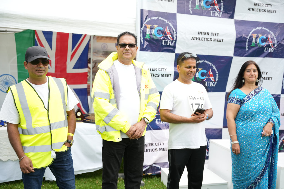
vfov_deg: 31.3
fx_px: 338
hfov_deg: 45.6
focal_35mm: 43
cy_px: 94
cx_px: 142
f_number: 2.8
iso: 400
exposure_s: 1/800
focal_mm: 42.8
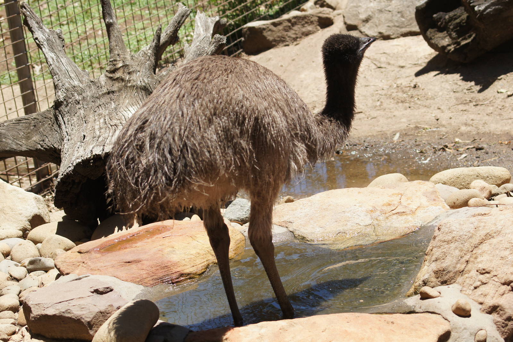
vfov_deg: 10.7
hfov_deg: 16.1
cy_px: 171
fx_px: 1816
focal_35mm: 128
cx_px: 256
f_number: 7.1
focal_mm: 85
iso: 200
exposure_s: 1/400
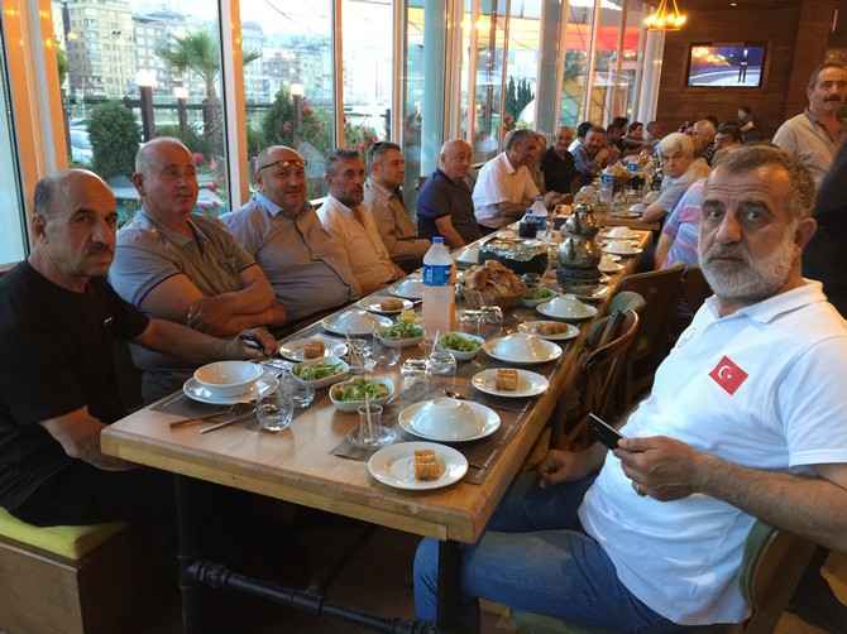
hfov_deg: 61.7
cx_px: 424
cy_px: 317
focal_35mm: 29
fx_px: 709
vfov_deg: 48.2
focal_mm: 4.15
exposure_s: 1/17
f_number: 2.2
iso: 125
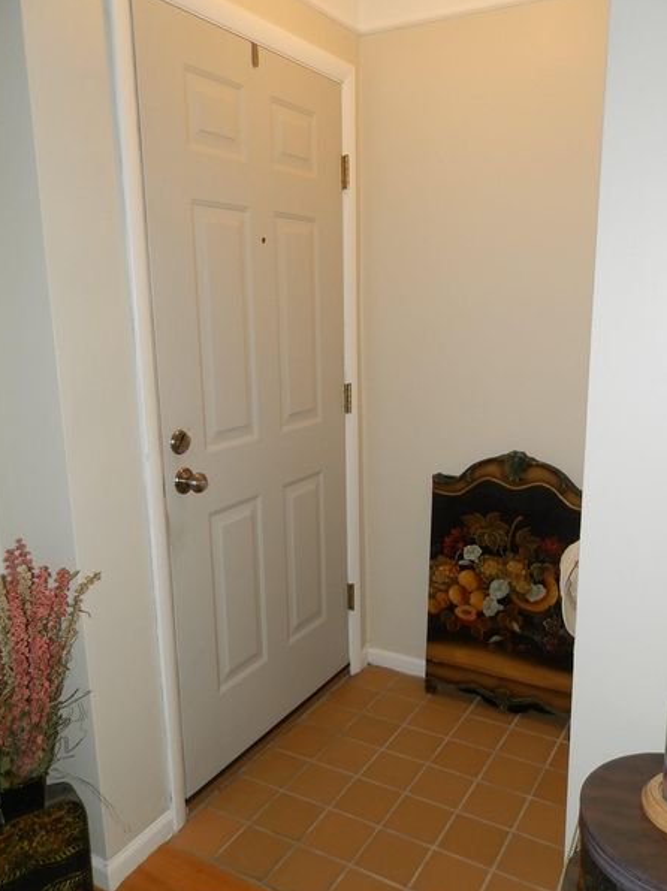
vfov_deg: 63.4
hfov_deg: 49.7
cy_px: 470
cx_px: 354
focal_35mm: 28
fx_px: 720
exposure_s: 1/30
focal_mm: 4.5
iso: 100
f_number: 3.1
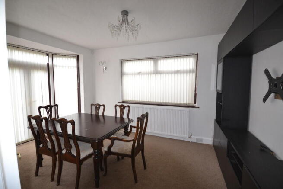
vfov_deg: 77.4
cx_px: 142
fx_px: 118
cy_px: 94
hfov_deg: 100.4
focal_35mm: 15
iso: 560
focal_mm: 10
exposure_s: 1/60
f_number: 4
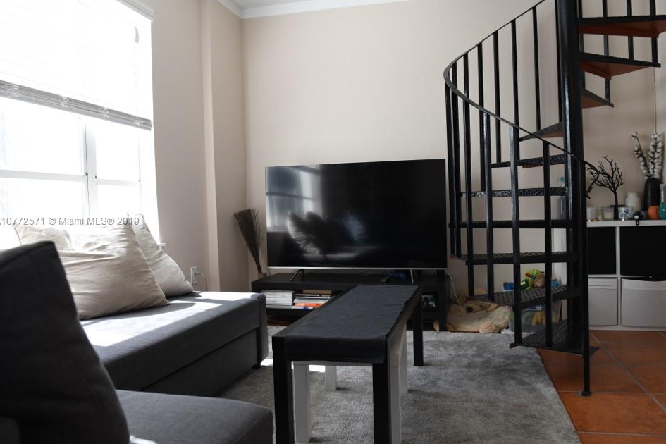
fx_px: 481
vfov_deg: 49.6
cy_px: 221
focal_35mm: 26
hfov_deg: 69.3
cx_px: 352
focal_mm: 24
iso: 800
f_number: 5.6
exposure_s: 1/320
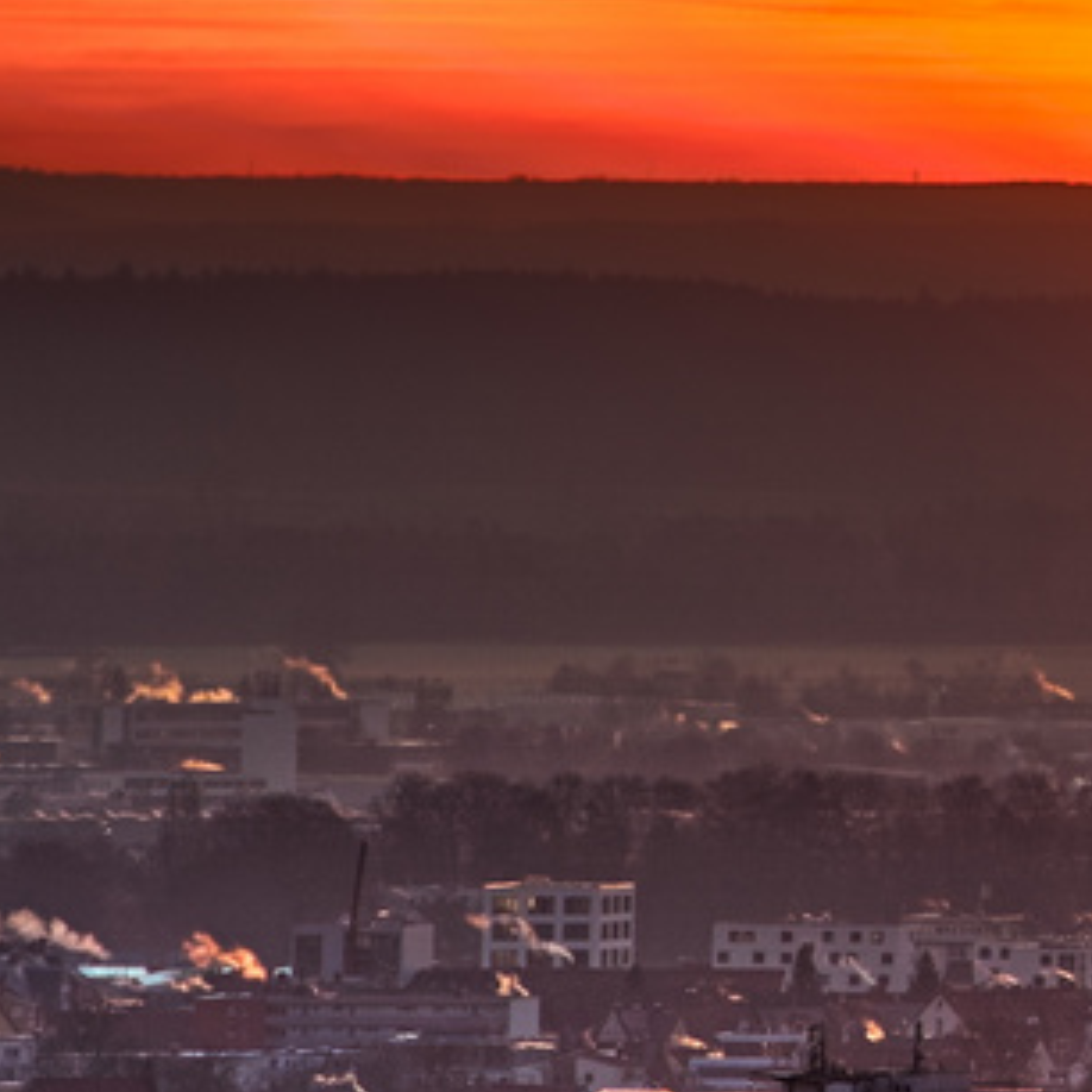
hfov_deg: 1.9
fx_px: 32523
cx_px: 2018
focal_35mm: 911
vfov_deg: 1.9
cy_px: -54
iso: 100
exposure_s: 1/160
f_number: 9
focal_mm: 135
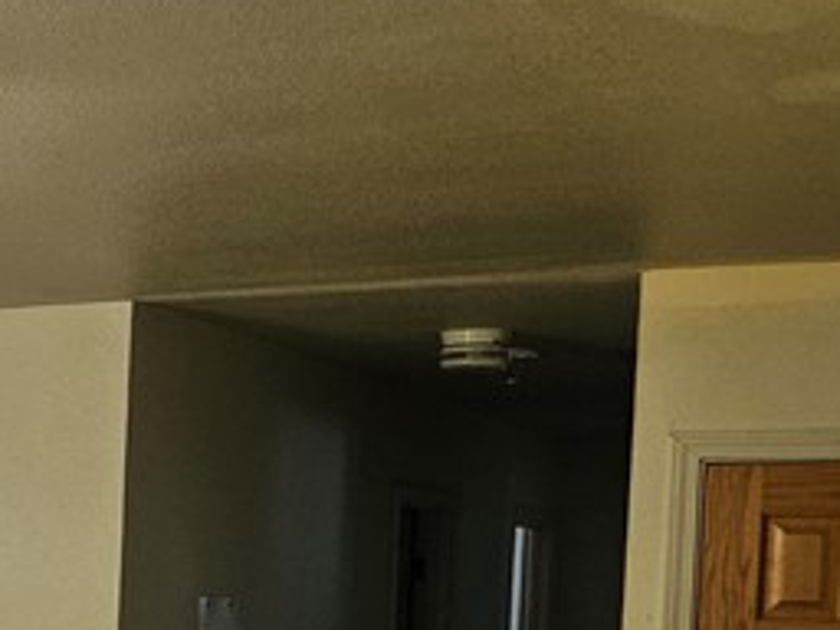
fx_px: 2232
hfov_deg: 17.2
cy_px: 692
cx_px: -692
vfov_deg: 15.6
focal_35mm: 92
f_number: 1.8
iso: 320
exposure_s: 1/120
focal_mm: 5.4
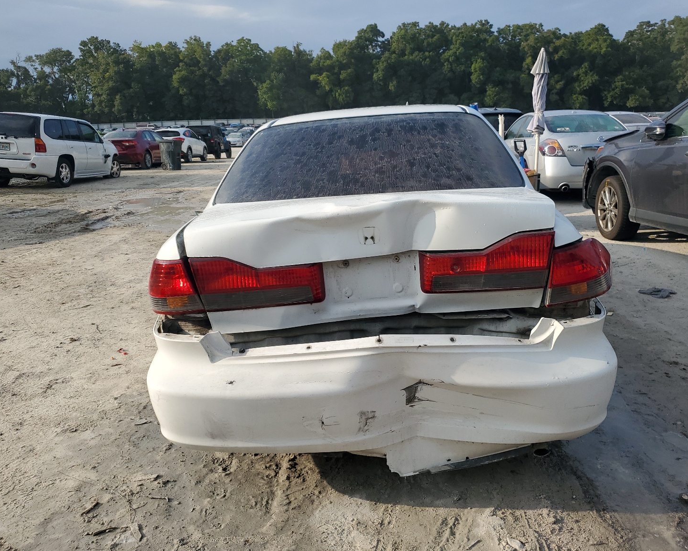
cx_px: 359
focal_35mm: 28
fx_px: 570
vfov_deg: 51.5
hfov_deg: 62.2
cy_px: 282
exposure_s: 1/2500
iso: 50
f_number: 1.5
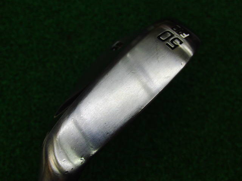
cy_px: 90
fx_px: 259
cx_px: 121
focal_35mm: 37
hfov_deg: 50.1
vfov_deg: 38.7
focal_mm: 6.42
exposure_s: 1/80
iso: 125
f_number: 3.6
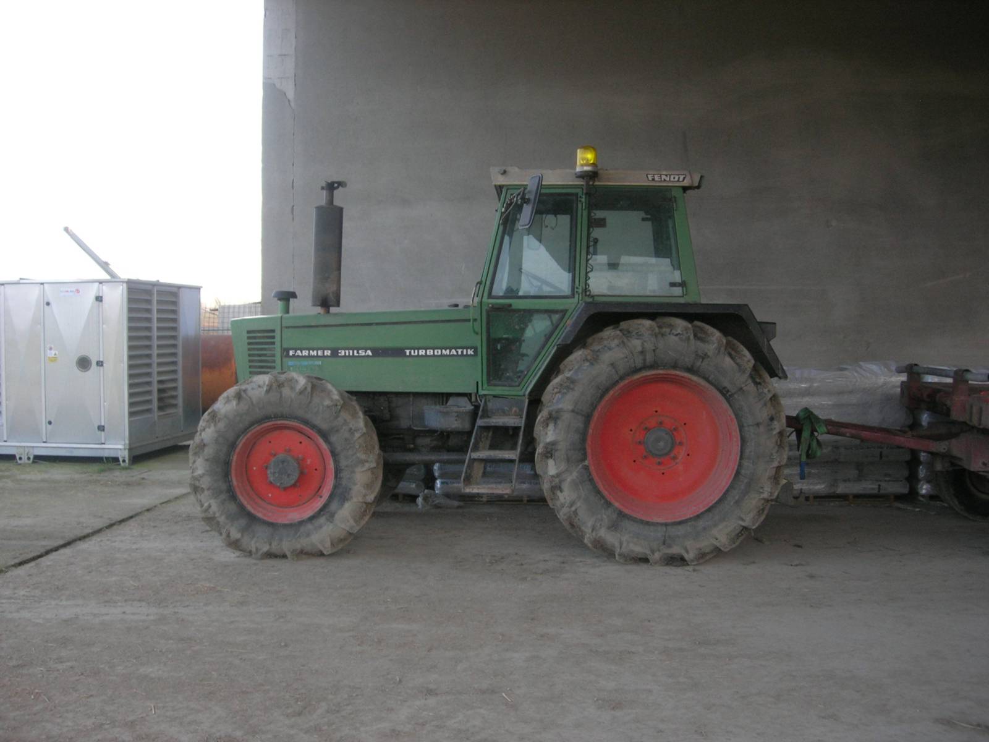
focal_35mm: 38
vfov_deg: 37.7
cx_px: 494
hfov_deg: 49.0
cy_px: 371
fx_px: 1086
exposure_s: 1/200
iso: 100
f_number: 2.8
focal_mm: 7.8
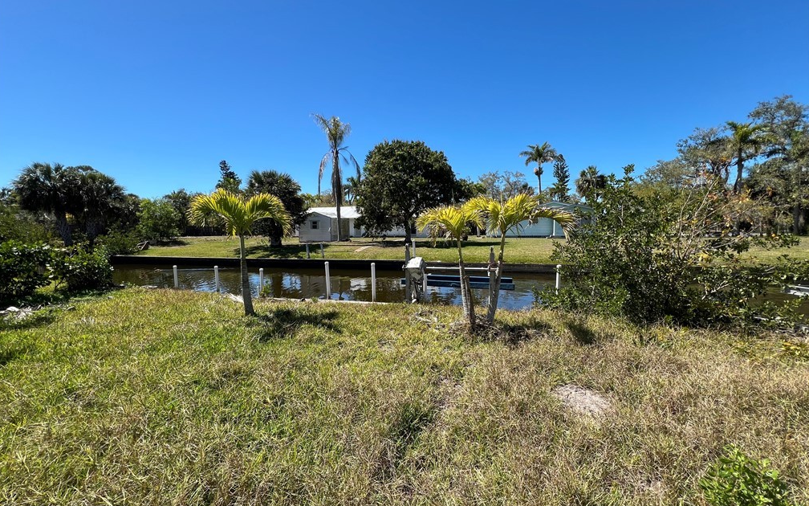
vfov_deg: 78.6
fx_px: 309
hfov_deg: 105.3
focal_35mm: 14
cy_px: 256
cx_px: 403
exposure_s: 1/1107
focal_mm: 1.57
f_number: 1.8
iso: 32
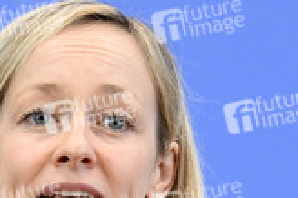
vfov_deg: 4.1
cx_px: 41
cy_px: 249
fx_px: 2779
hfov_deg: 6.1
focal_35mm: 336
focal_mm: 122
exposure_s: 1/400
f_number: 6.3
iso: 4000
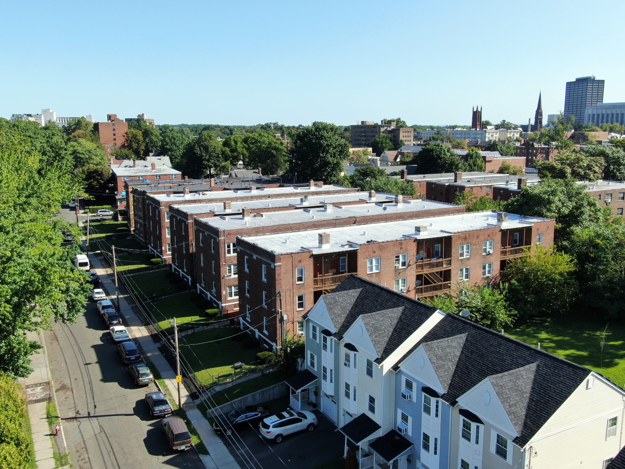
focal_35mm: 33
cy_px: 234
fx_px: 596
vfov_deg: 42.9
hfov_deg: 55.4
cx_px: 312
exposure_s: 1/640
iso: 100
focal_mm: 5.57
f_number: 3.2
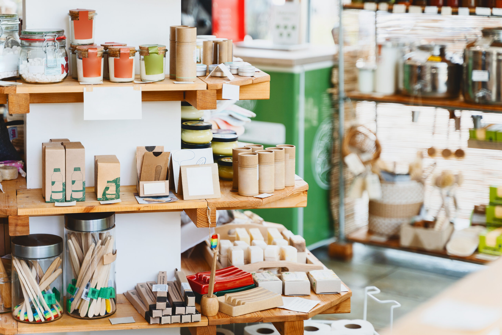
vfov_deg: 18.2
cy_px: 168
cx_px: 251
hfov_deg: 27.0
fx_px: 1046
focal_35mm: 75
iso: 250
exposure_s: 1/160
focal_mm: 75
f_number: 2.8
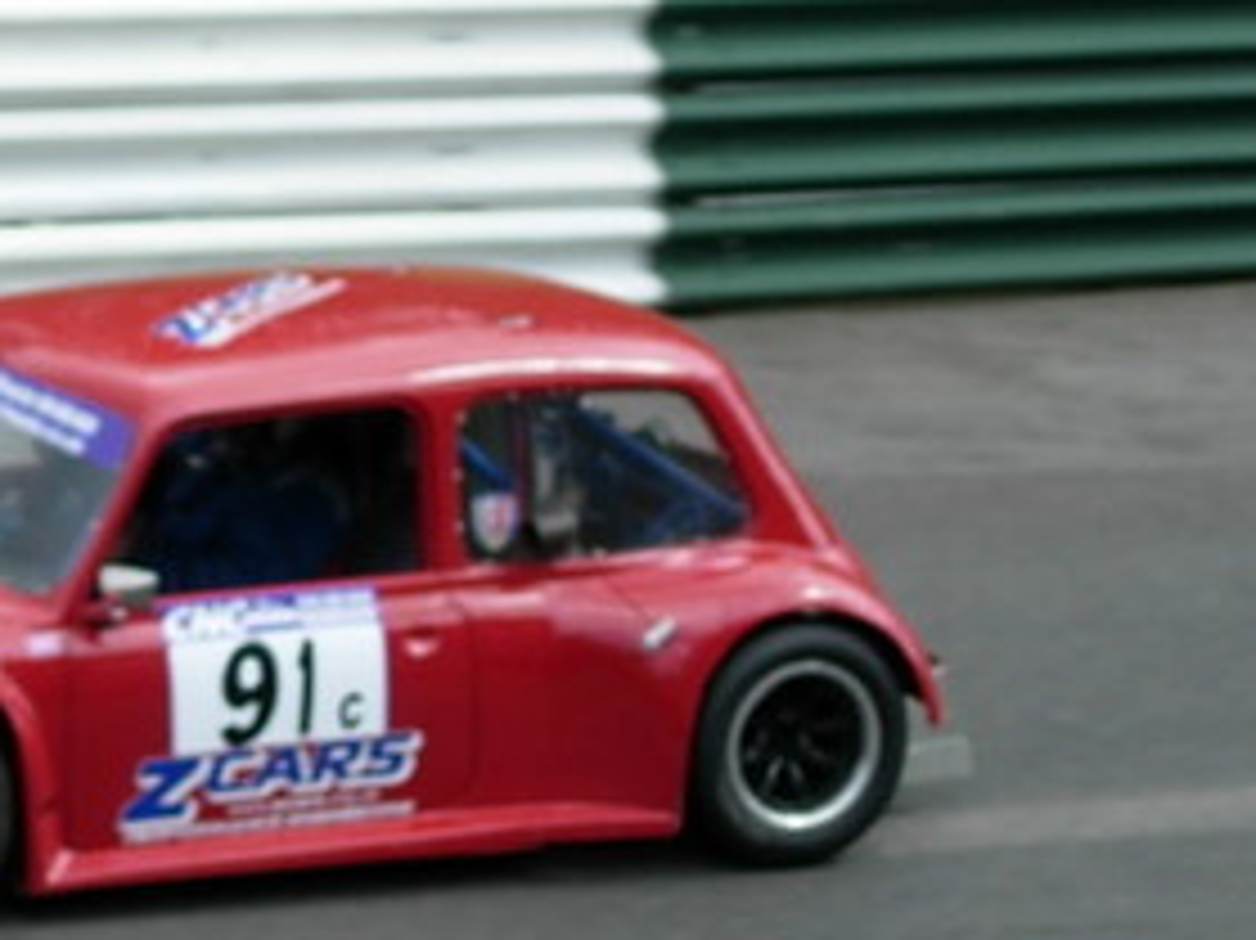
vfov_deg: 5.7
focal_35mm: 259
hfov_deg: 7.6
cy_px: 324
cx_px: -5
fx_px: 9393
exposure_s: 1/256
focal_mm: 23.4
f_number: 4.9
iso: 64
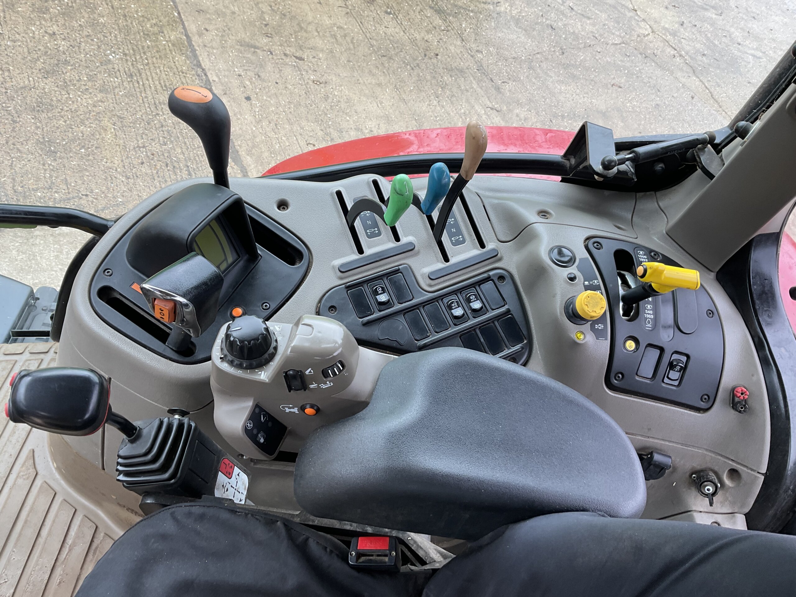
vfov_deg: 48.2
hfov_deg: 61.7
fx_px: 667
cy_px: 298
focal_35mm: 29
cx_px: 398
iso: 20
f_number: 1.8
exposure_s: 1/100
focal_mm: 3
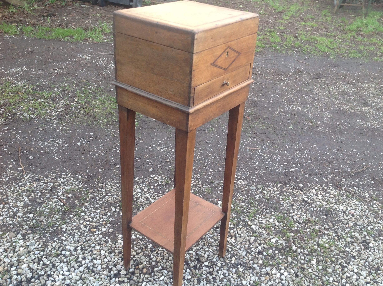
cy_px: 137
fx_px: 409
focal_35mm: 37
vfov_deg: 38.6
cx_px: 195
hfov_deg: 50.2
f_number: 2.4
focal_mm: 4.28
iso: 50
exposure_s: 1/60
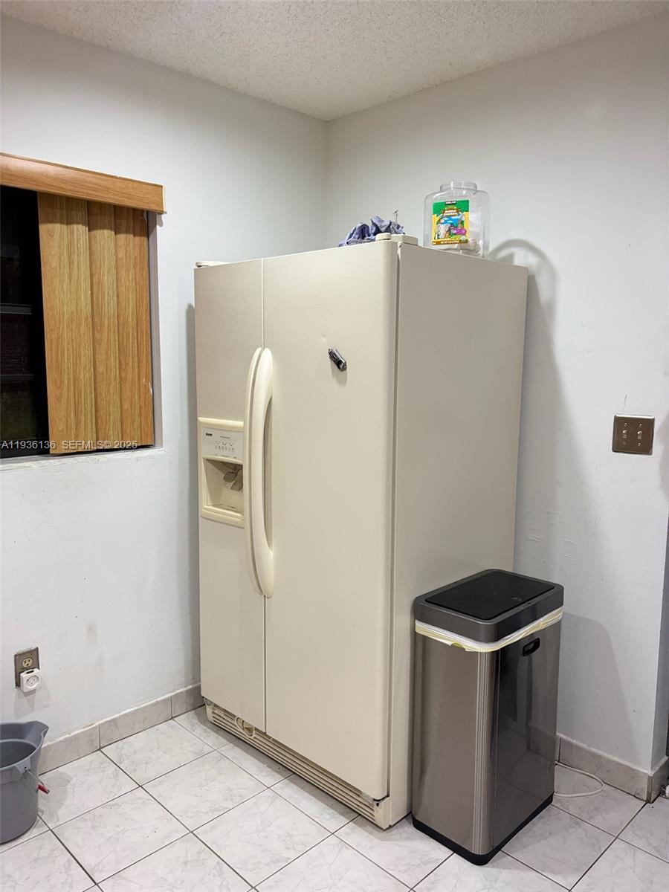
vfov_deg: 67.3
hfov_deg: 53.1
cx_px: 334
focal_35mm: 26
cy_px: 446
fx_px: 670
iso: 125
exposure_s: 1/120
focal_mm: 5.96
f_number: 1.6
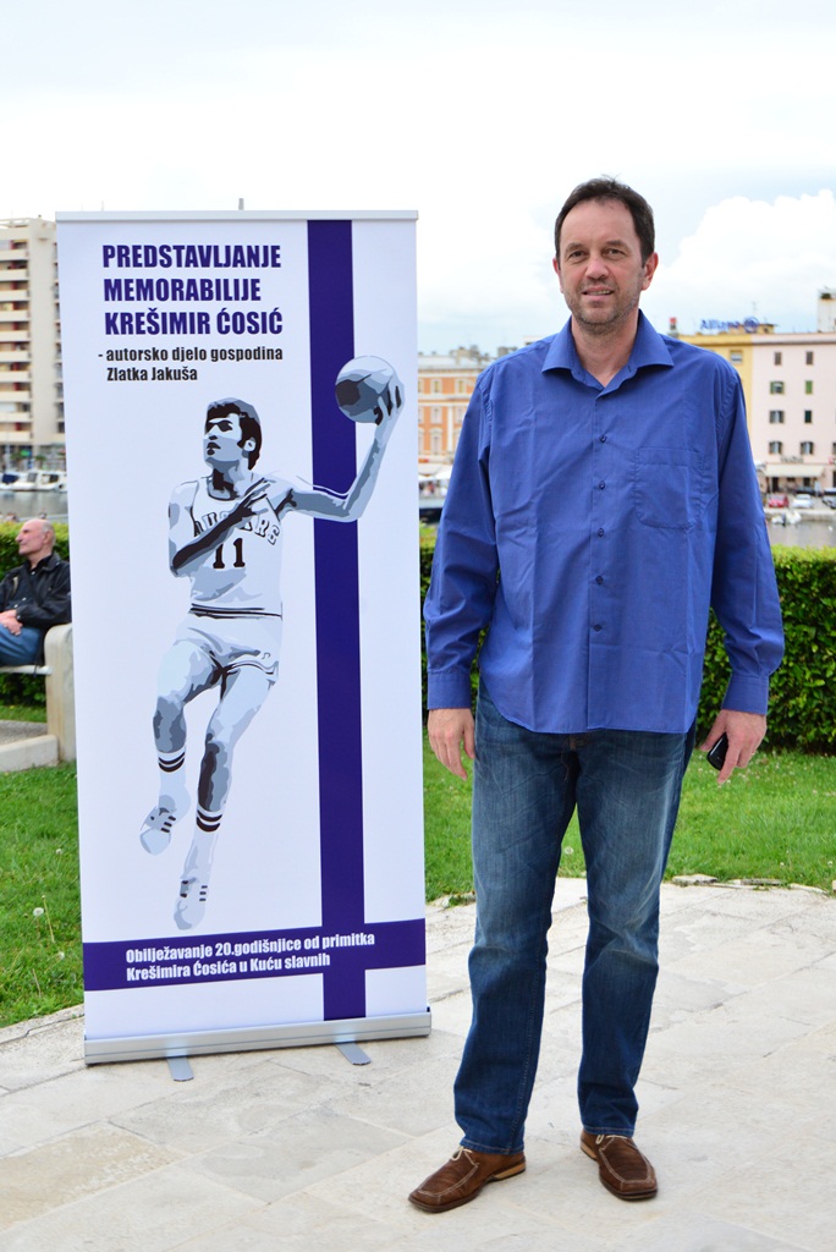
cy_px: 626
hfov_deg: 28.1
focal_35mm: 48
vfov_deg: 41.1
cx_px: 418
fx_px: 1670
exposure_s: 1/800
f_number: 5.6
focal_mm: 48
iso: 1250
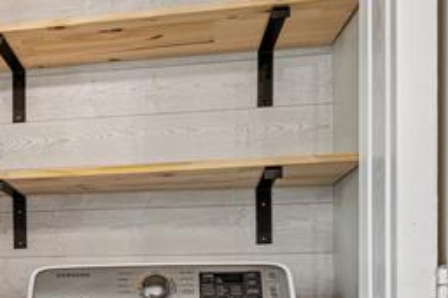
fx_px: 746
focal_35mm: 60
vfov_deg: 21.4
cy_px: 330
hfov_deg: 30.0
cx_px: -46
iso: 100
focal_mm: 24
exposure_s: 1.3
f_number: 11
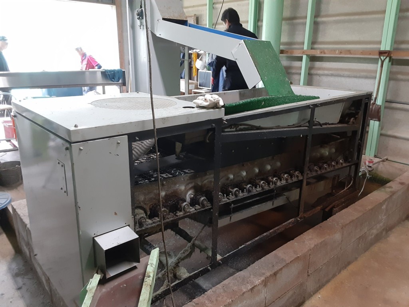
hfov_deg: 65.3
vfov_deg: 51.4
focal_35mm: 27
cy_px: 154
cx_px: 204
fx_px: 319
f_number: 1.9
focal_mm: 2.91
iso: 250
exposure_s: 1/25
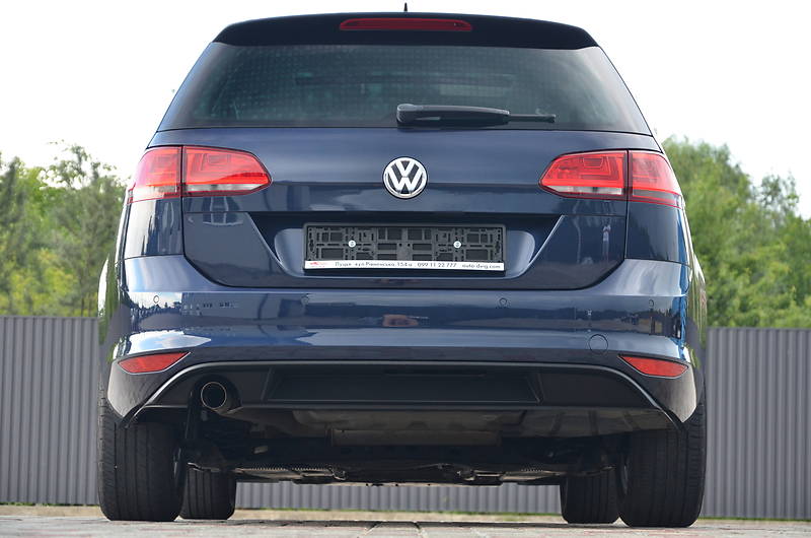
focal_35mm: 105
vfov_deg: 13.0
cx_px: 406
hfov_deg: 19.5
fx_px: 2361
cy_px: 269
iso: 800
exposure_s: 1/60
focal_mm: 70
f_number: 5.3
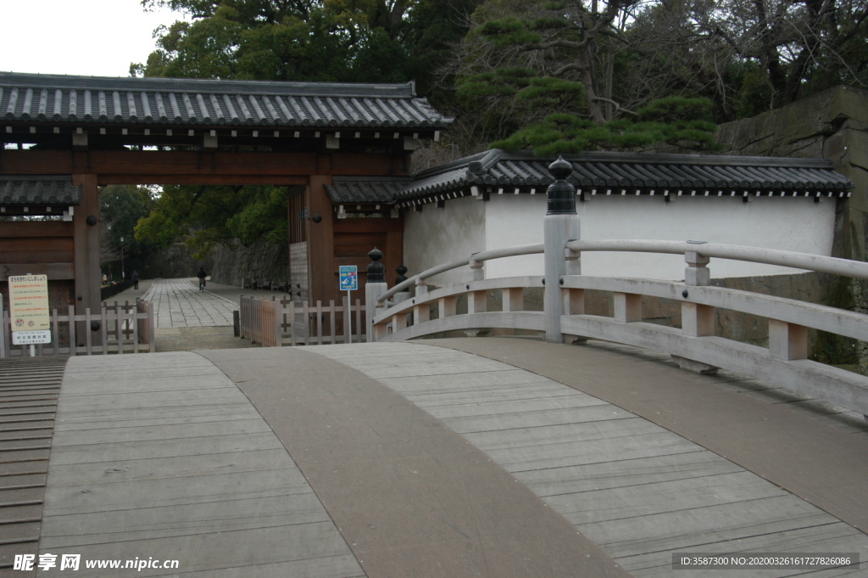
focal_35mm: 36
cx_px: 434
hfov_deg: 53.2
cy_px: 289
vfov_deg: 36.8
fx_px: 867
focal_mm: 24
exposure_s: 1/160
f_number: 6.3
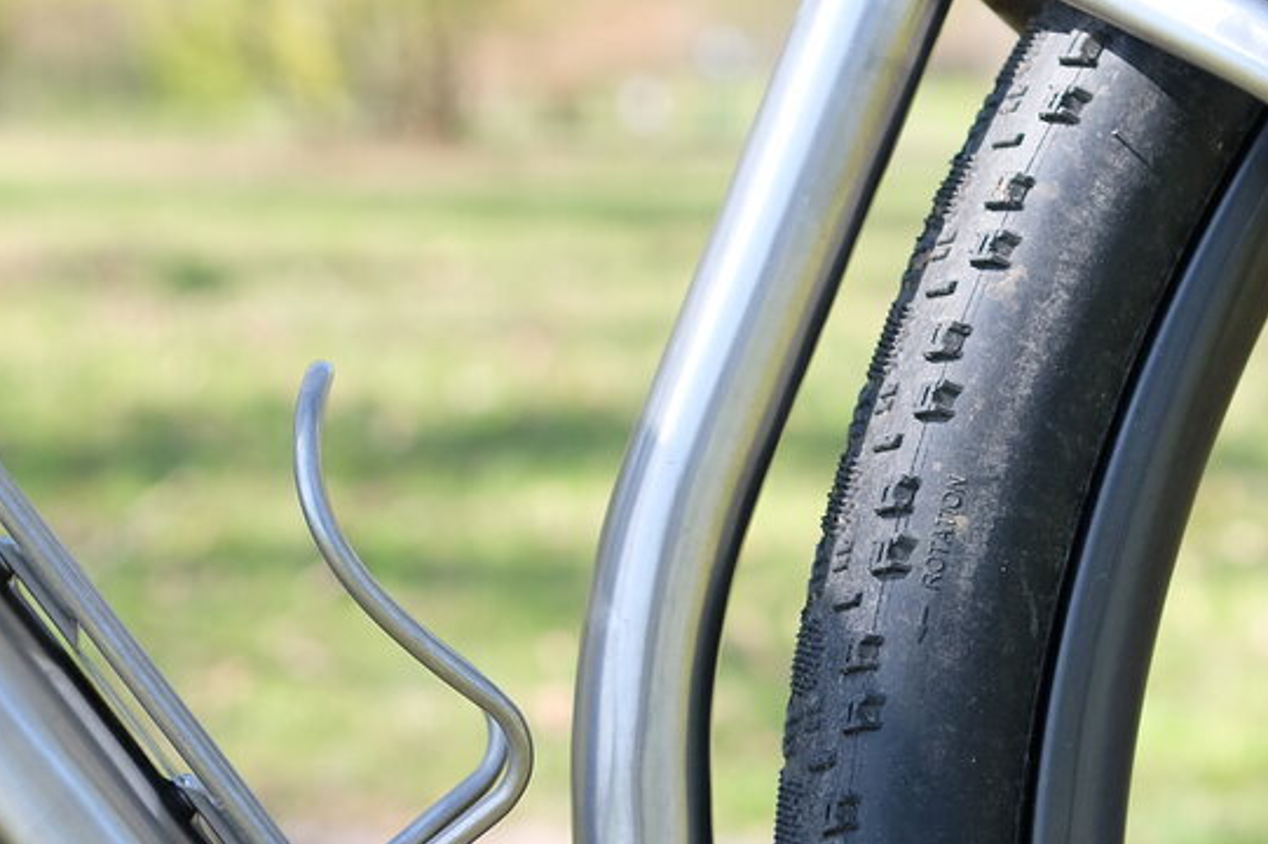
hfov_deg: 18.3
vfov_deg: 12.3
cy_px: 656
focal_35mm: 111
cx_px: 998
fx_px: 3907
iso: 400
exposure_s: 1/800
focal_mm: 33
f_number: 2.5
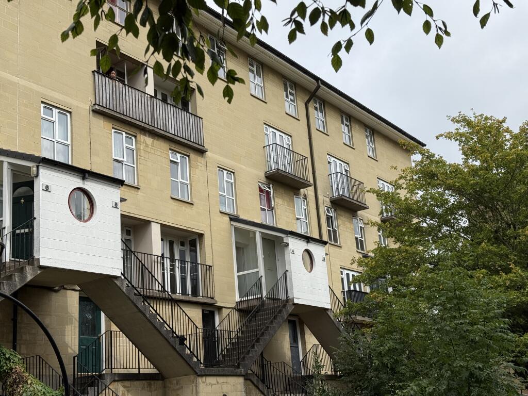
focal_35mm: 48
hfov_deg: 39.7
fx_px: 732
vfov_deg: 30.3
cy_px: 198
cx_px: 264
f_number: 1.78
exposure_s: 1/3891
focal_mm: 6.76
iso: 64
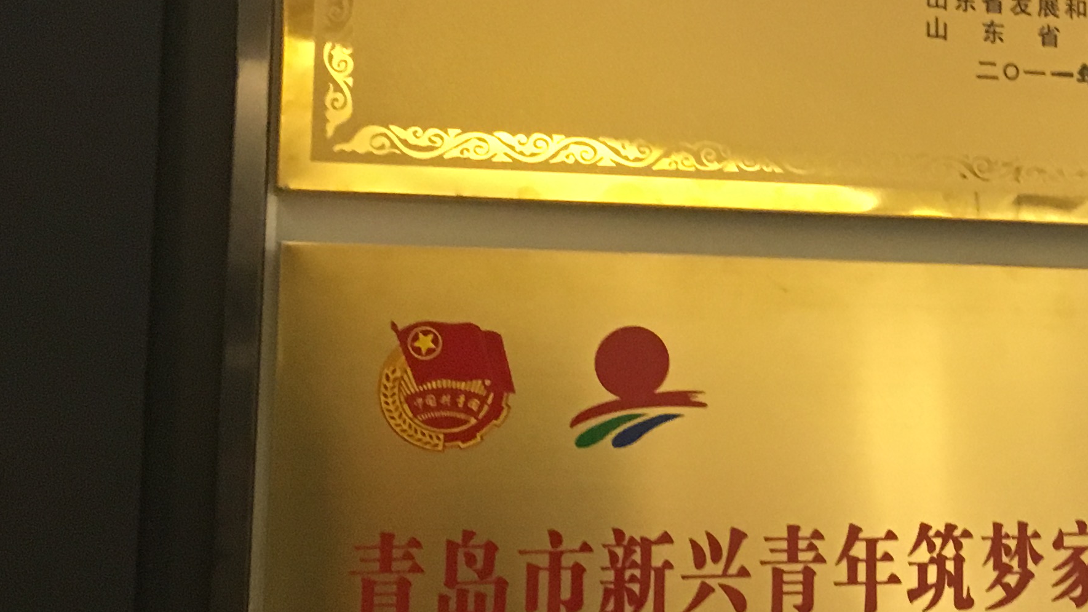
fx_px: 2077
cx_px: 1100
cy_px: 258
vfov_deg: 16.8
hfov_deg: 27.6
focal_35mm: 72
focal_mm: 4.15
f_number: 2.2
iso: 200
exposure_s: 1/20
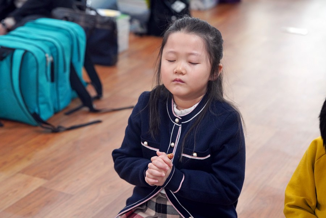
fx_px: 788
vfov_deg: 15.7
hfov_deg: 23.4
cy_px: 109
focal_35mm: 87
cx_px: 163
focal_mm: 87
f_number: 4
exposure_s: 1/160
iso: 2000
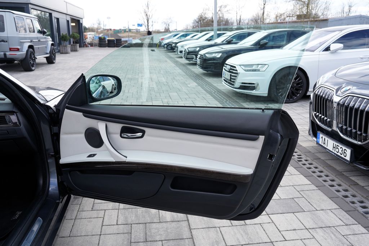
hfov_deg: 63.7
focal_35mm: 29
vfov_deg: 45.0
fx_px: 297
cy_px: 123
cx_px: 184
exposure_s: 1/125
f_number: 5.6
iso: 100
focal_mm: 29
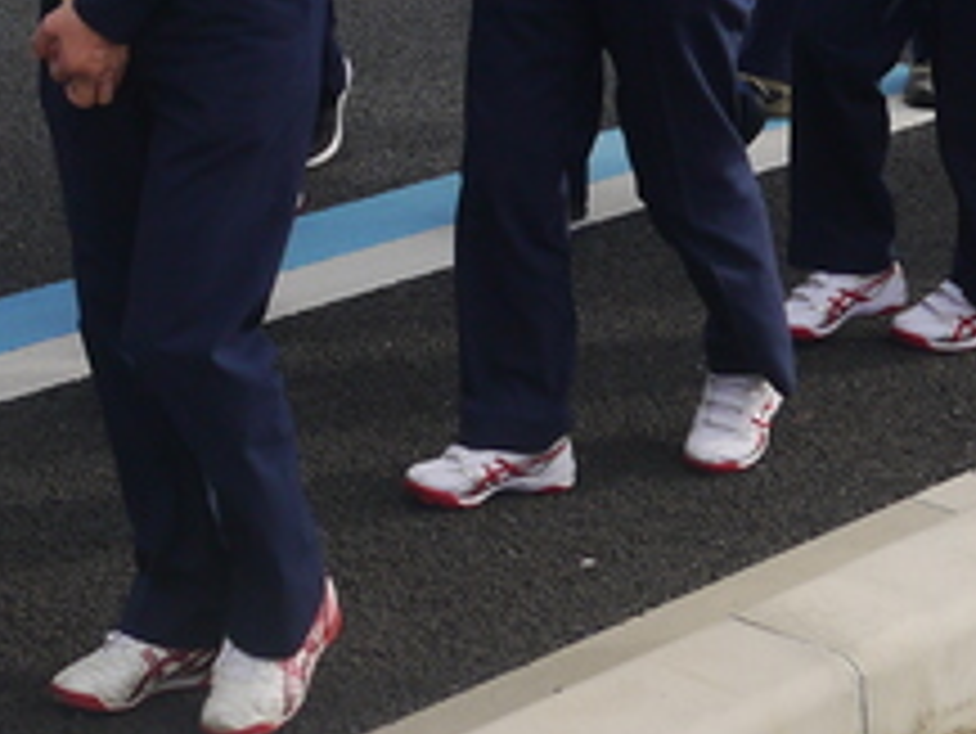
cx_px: -90
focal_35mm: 108
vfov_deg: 13.2
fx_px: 3047
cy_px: -236
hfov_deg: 17.6
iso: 160
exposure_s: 1/400
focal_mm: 14
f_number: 6.3
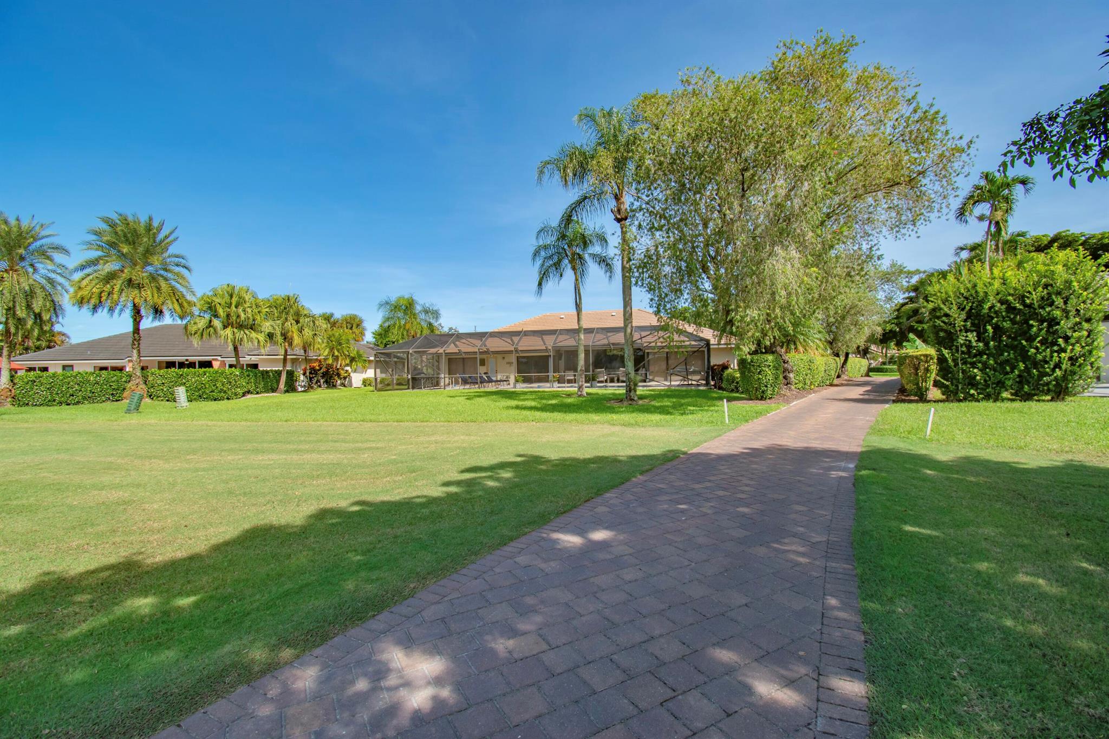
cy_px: 370
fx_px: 462
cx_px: 554
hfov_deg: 100.4
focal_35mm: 15
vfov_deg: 77.3
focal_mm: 10
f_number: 9
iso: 200
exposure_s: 1/320
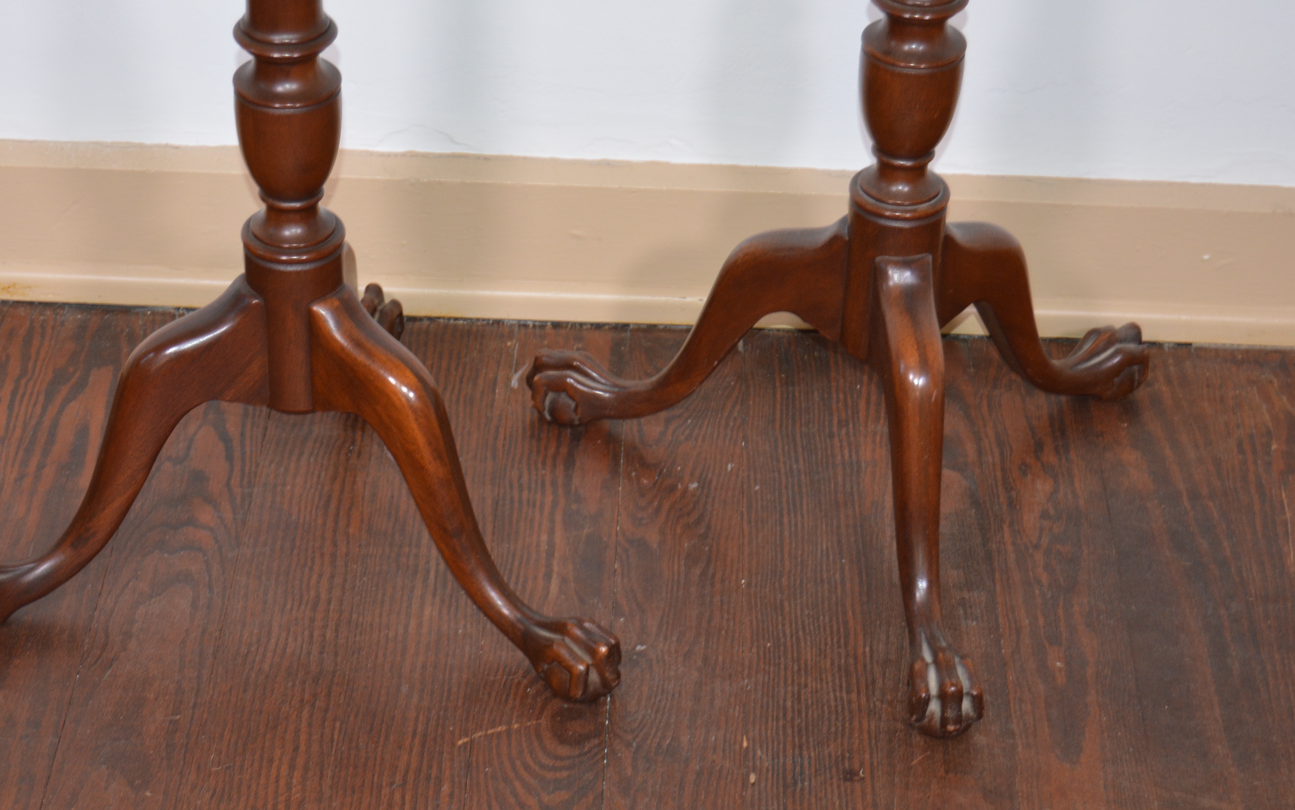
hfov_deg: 25.8
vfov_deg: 16.3
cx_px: 573
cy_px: 381
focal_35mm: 80
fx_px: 2823
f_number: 5
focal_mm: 42
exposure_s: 1/60
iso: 640
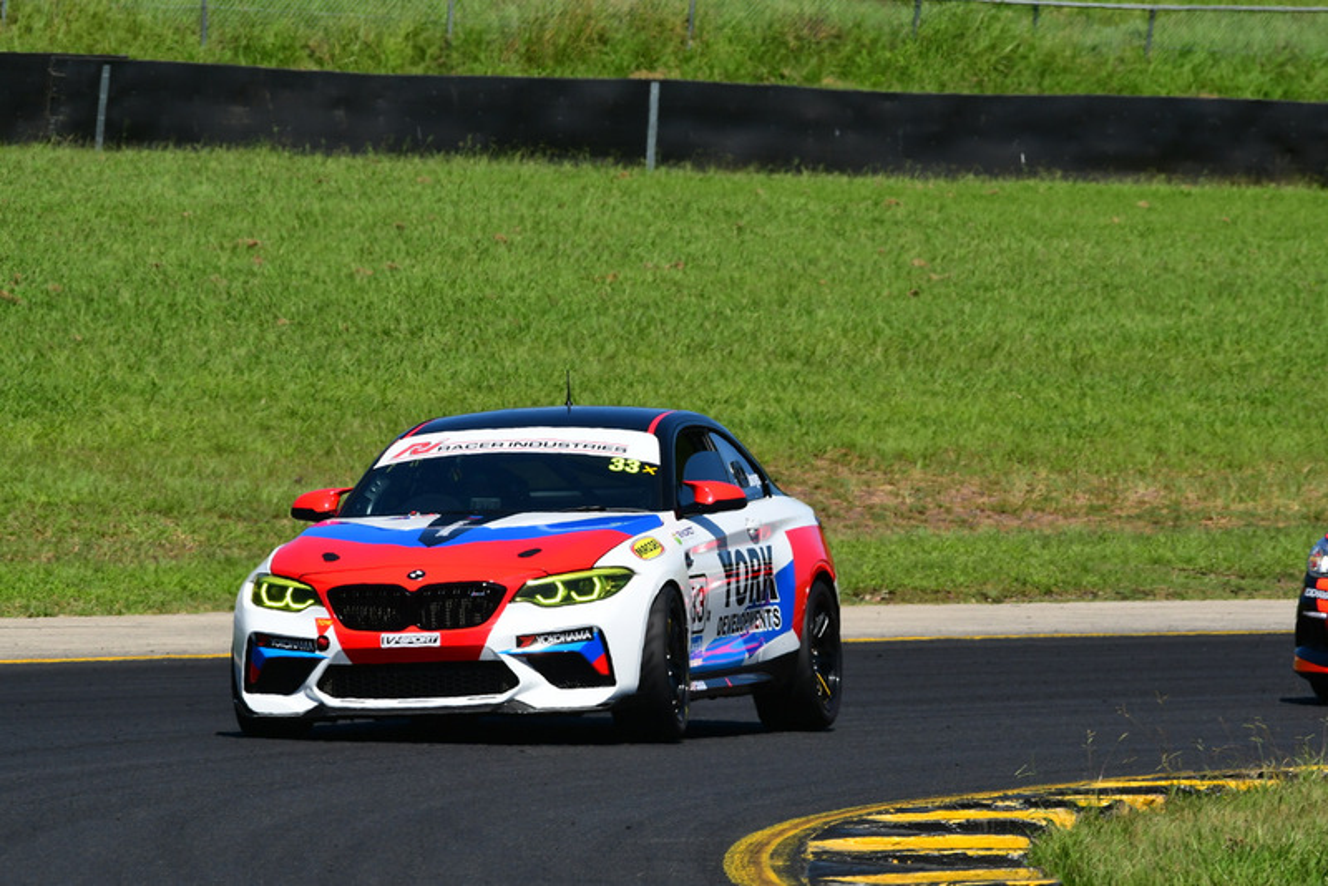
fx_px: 17159
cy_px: 443
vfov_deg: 3.0
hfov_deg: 4.4
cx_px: 664
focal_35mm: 465
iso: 320
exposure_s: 1/640
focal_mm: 310
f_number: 11
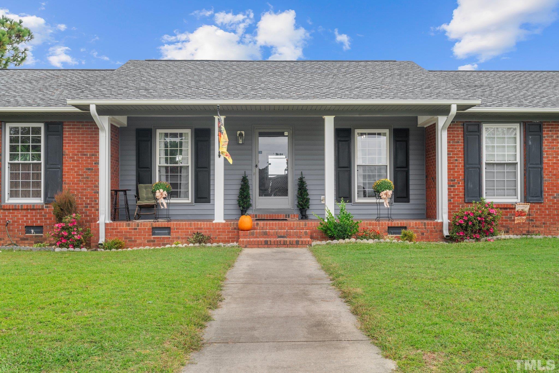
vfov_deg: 37.9
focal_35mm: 35
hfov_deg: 54.4
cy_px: 186
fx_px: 544
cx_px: 280
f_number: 8
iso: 320
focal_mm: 35
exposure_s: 1/80
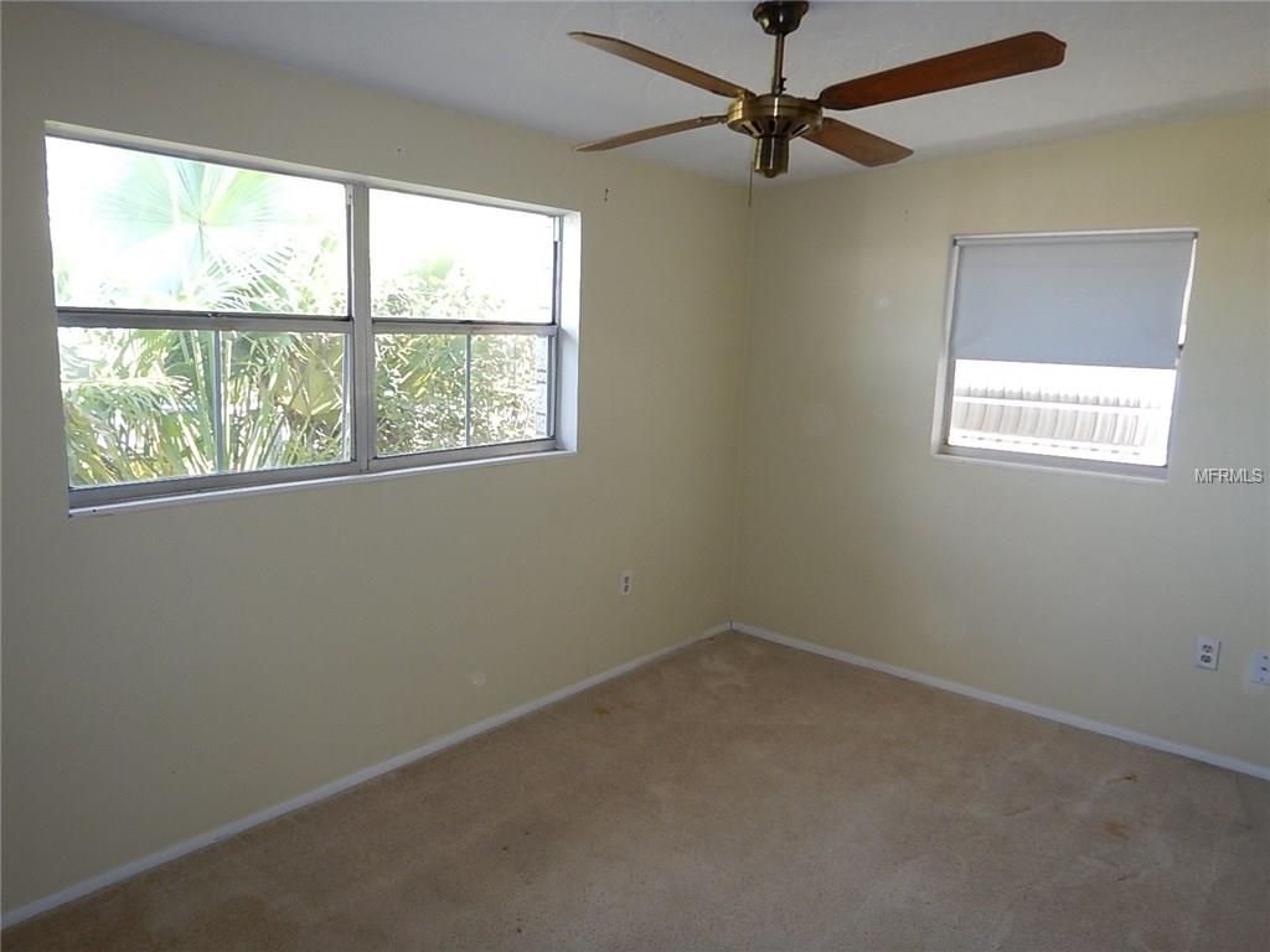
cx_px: 635
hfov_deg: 71.6
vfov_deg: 56.8
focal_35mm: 24
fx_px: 881
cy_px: 476
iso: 125
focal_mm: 4.3
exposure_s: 1/40
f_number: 2.8
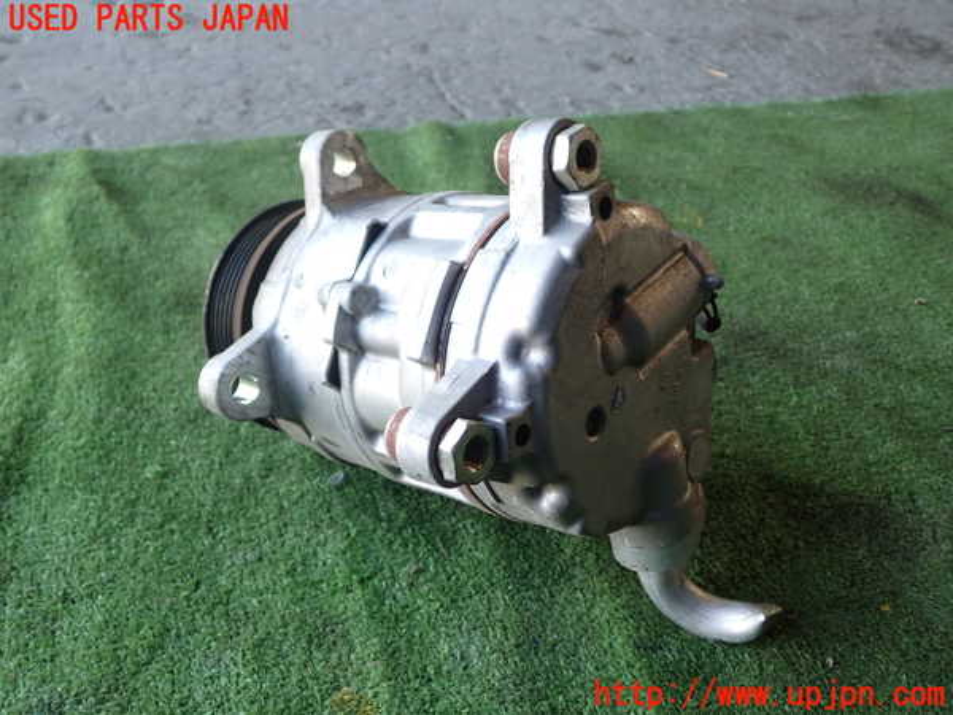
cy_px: 358
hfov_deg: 56.8
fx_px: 881
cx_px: 476
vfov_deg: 44.2
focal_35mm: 32
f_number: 2.4
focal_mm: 5.79
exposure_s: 1/60
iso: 125
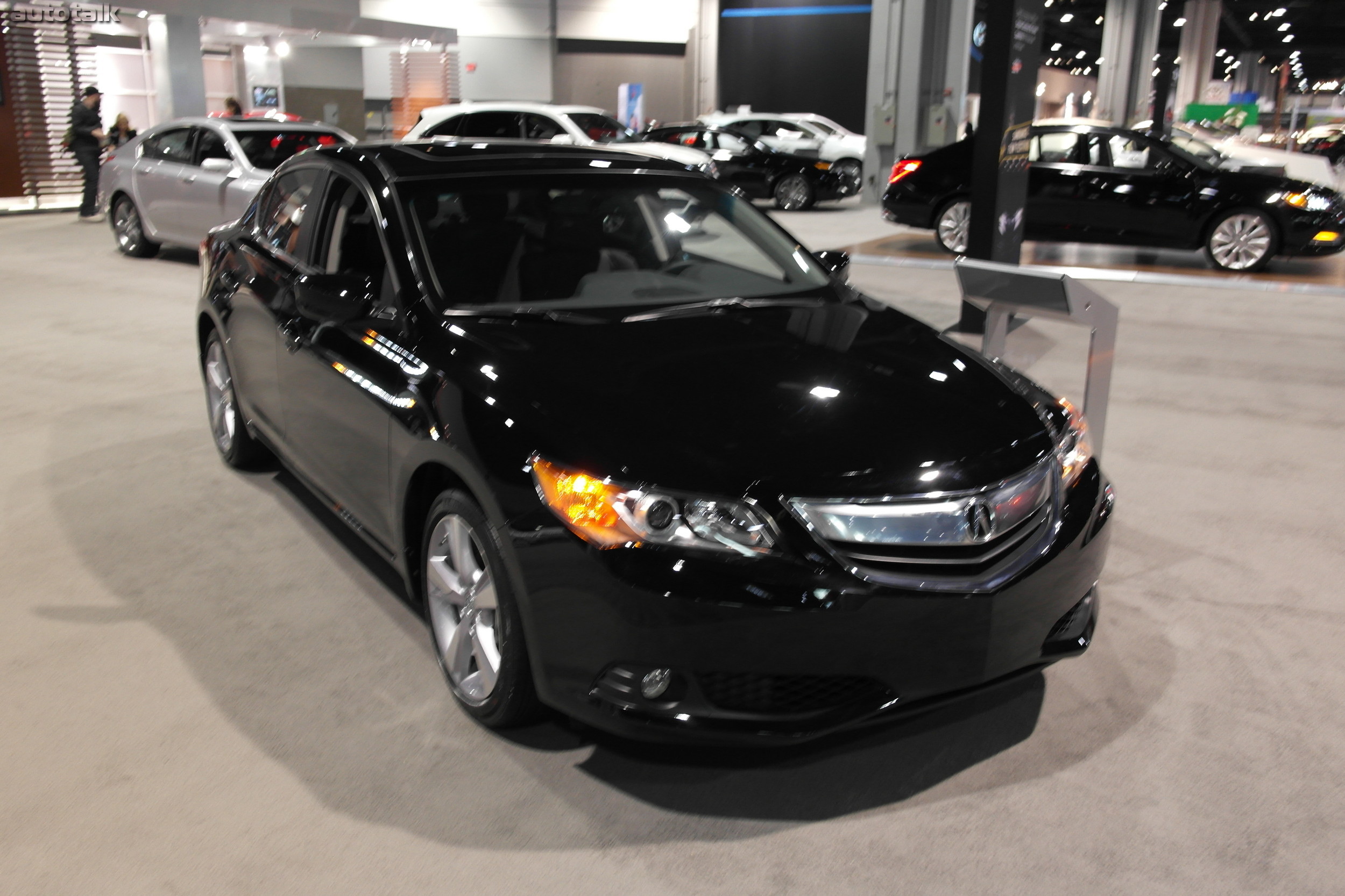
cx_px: 672
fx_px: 1121
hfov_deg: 61.9
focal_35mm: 30
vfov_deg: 43.6
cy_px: 448
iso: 400
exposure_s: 1/20
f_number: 3.5
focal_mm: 20
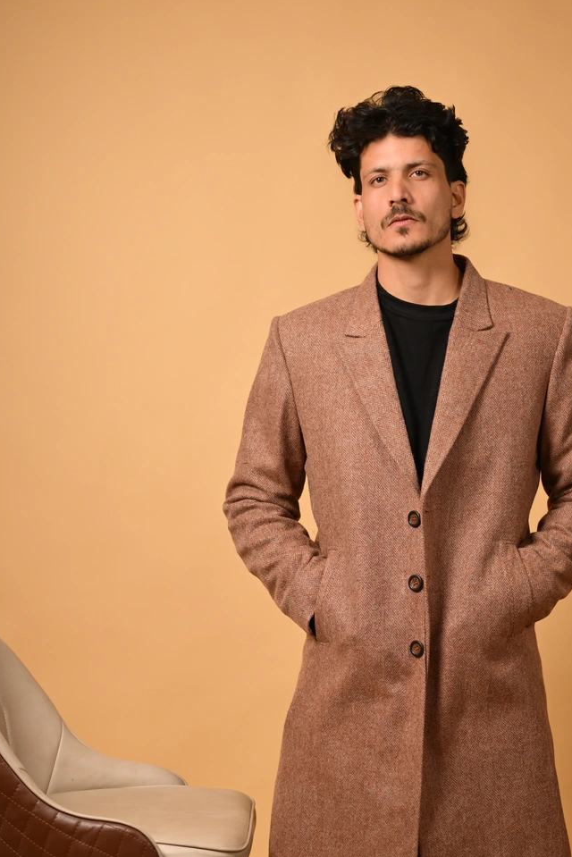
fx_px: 2048
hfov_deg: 15.9
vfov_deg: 23.4
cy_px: 647
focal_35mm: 86
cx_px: 355
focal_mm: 50
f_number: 2.2
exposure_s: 1/1000
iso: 160
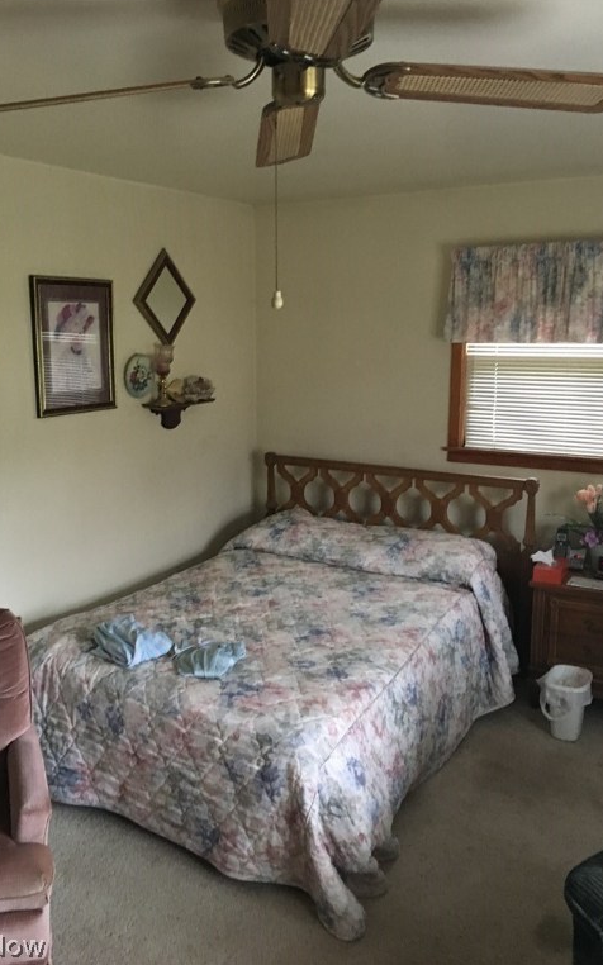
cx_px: 277
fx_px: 815
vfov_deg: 61.2
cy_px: 480
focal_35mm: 31
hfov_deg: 40.6
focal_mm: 4.15
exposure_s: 1/15
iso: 200
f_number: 2.2
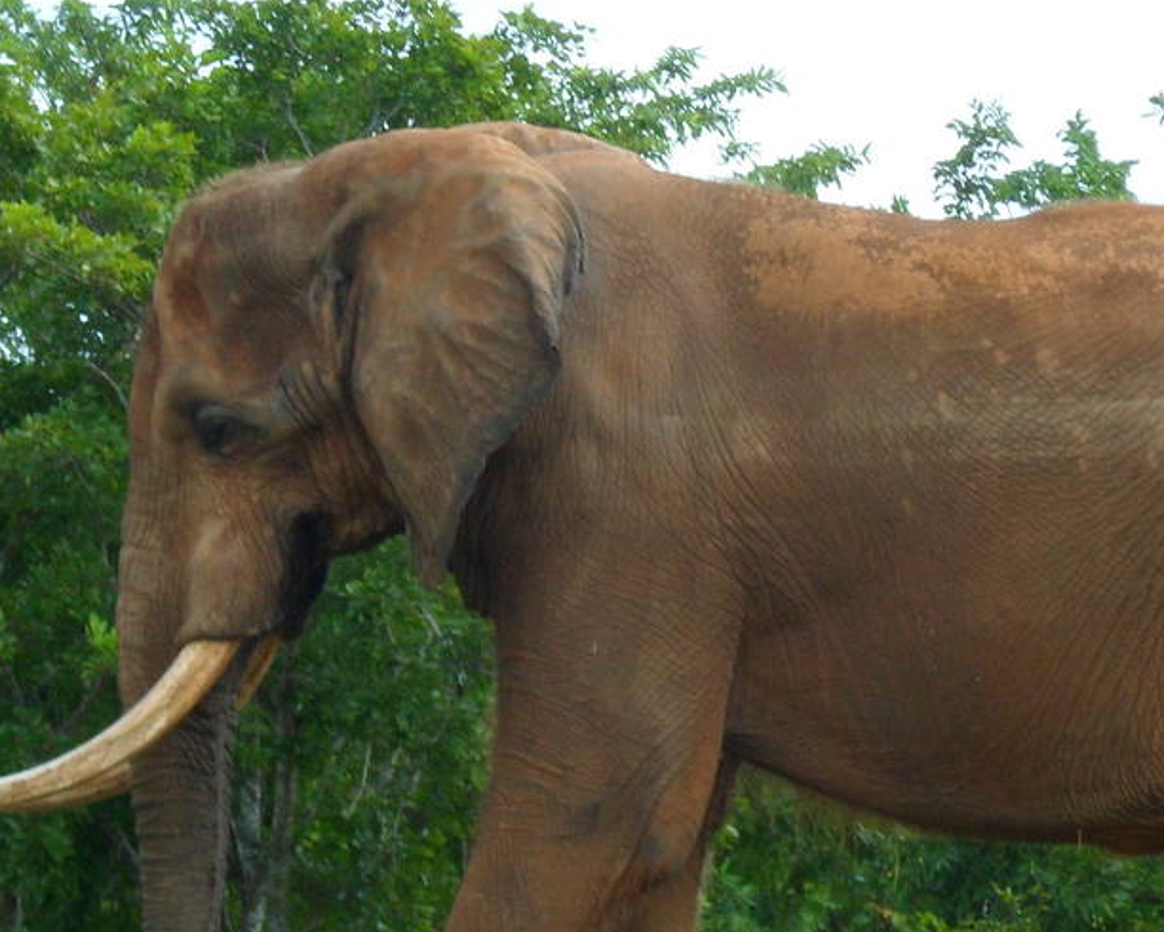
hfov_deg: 3.8
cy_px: 626
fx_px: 17678
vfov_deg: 3.0
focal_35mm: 513
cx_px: 650
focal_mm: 36.2
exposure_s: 1/180
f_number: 5.6
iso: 80
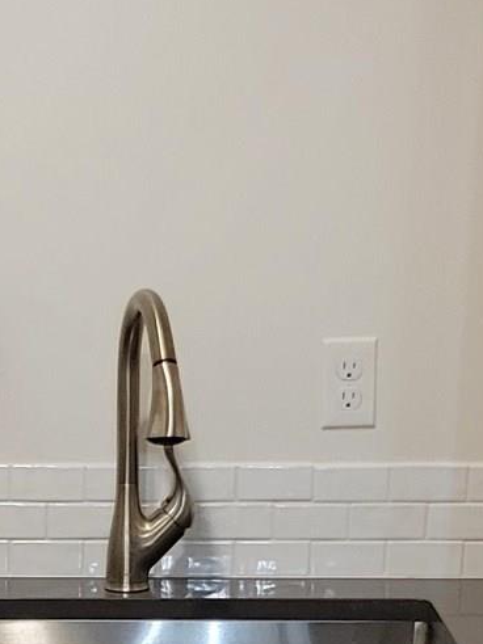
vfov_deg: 15.3
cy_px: 851
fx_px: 2271
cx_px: -152
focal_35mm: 122
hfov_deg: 11.8
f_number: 1.8
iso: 320
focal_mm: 5.4
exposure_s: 1/120
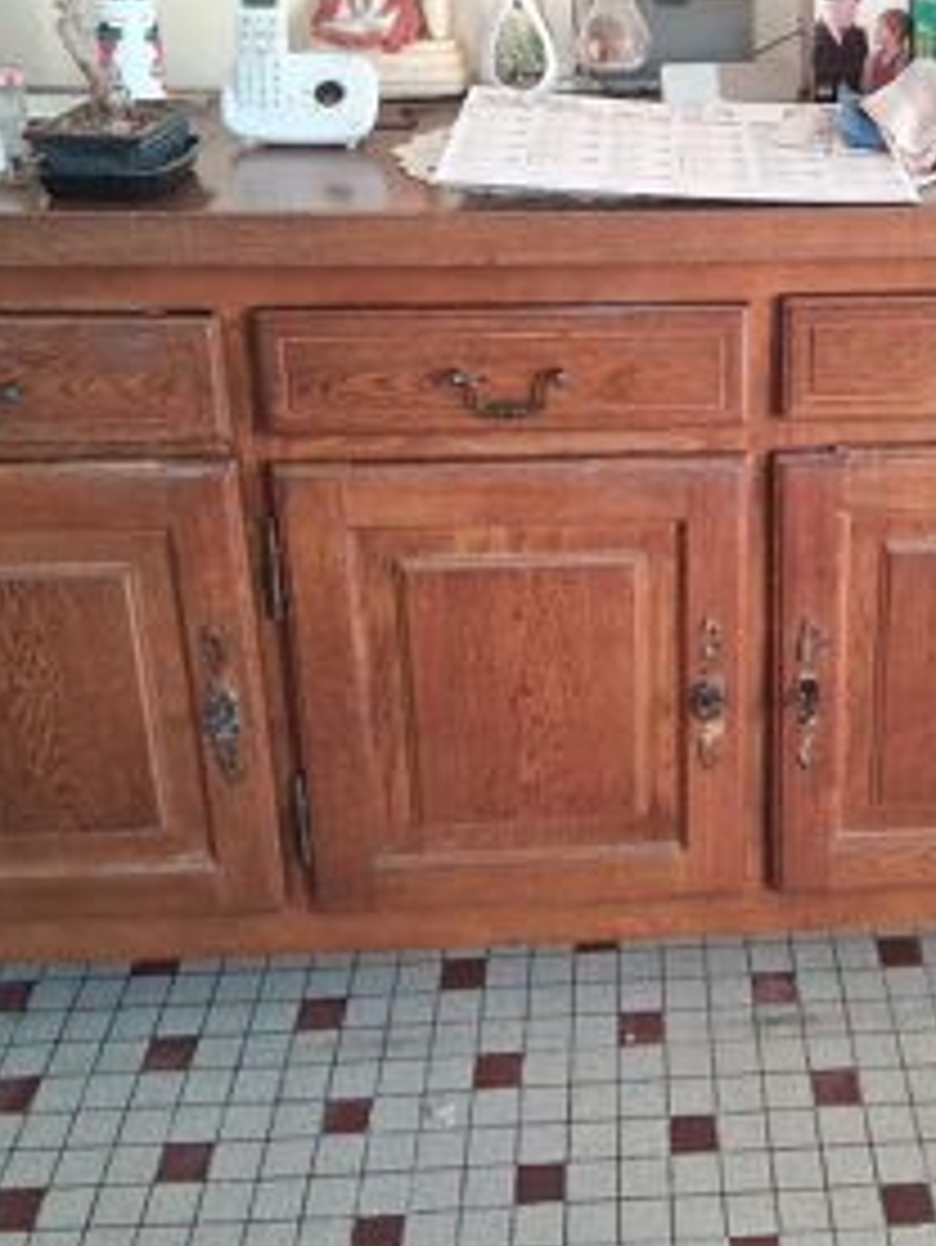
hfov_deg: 31.4
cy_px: 463
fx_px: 1621
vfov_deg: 41.7
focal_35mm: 45
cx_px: 742
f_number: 1.8
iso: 500
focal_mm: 3.98
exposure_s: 1/100
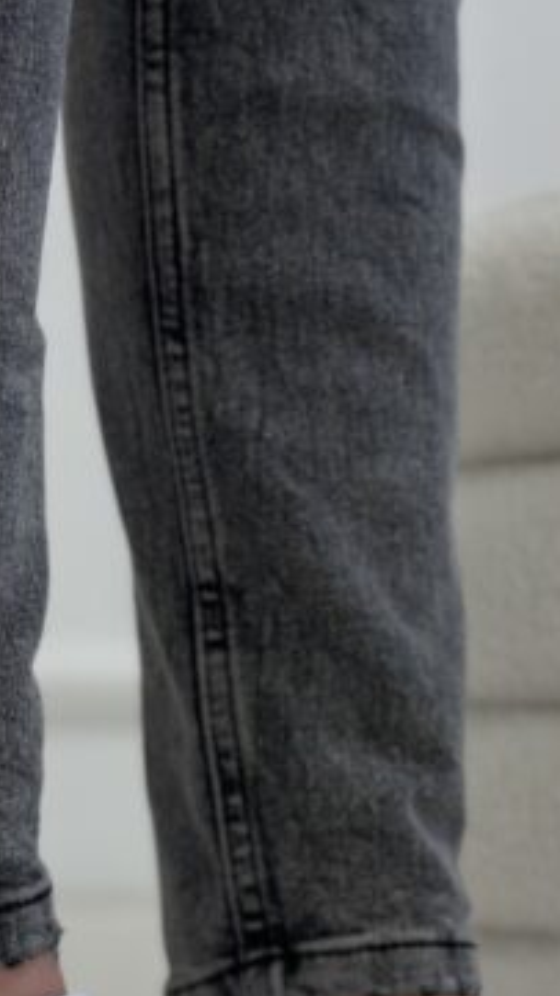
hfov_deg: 10.4
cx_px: 317
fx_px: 3063
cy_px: 1051
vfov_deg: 17.9
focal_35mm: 116
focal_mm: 6.86
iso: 80
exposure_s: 1/100
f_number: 1.78
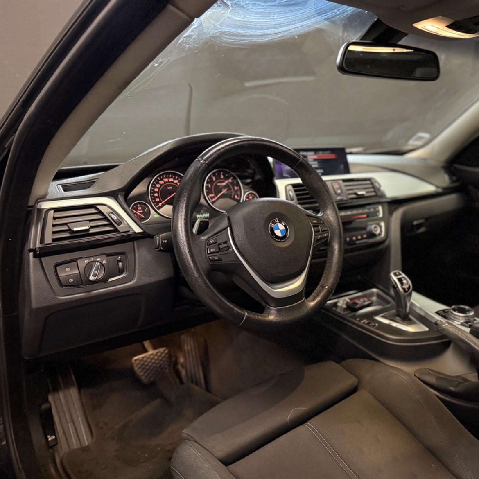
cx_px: 325
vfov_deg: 55.6
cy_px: 240
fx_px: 454
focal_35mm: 29
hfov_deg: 54.3
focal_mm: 6.76
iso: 800
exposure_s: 1/25
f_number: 1.78
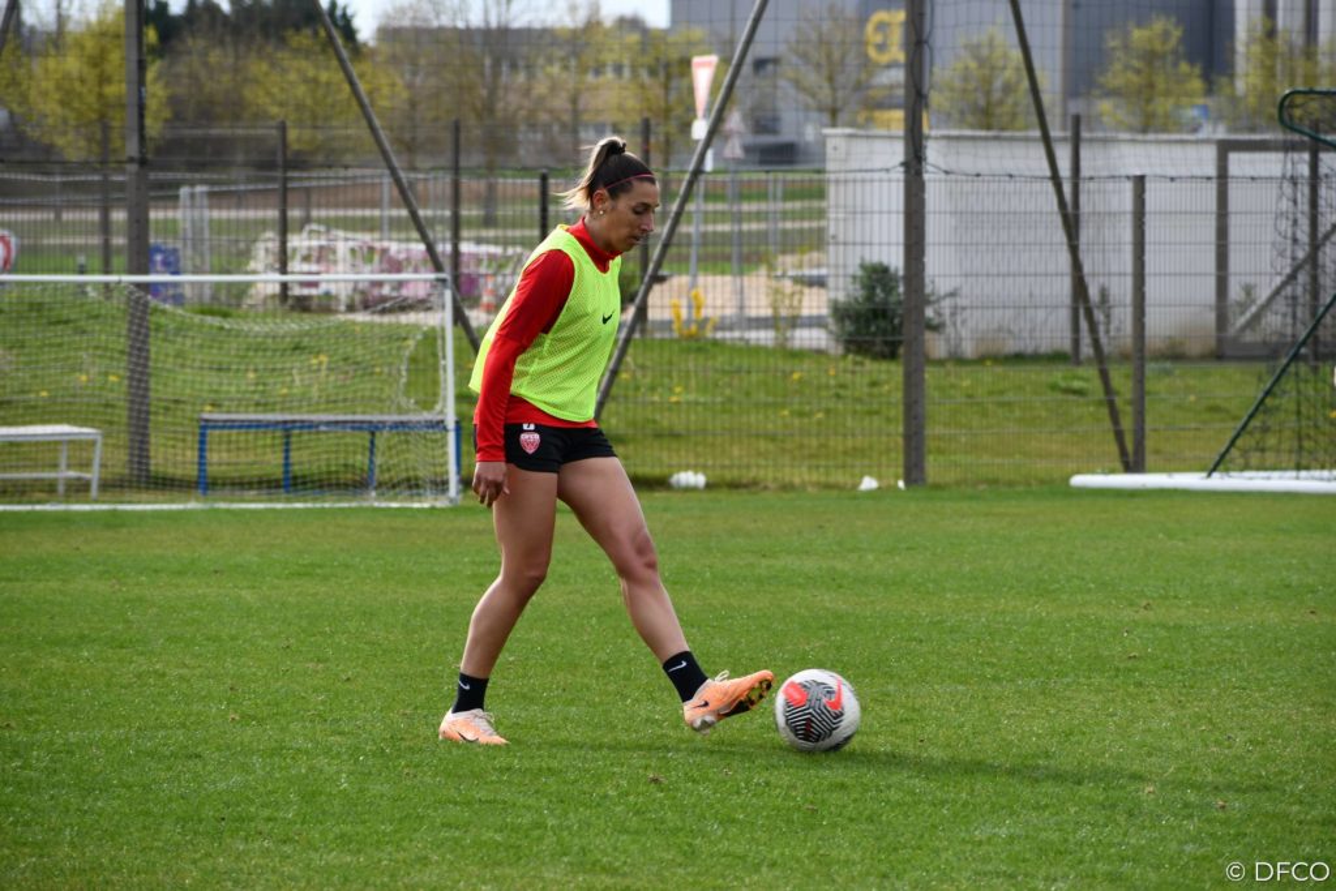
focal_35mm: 240
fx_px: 8907
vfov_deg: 5.7
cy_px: 446
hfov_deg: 8.6
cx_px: 668
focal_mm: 160
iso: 200
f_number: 7.1
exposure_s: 1/500
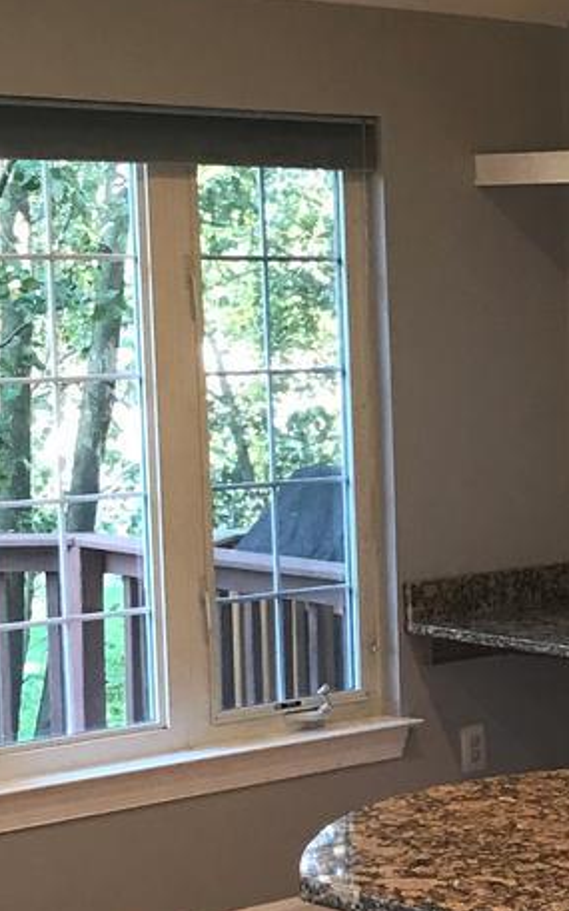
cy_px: 619
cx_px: 685
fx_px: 2481
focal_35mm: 100
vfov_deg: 20.7
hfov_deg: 12.8
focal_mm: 3.99
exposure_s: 1/30
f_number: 1.8
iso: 32
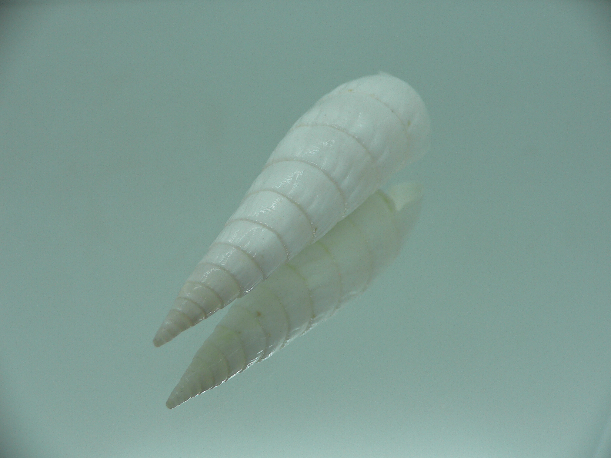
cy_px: 229
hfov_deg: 52.6
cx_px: 306
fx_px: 618
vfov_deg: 40.7
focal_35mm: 35
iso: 80
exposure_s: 1/80
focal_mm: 4.6
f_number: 2.8
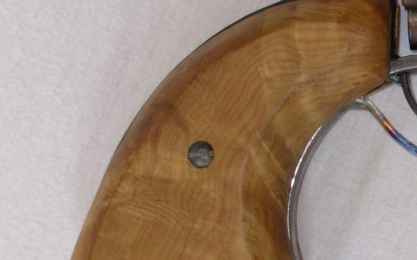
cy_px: 60
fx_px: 2125
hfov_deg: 10.8
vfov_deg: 7.0
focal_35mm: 187
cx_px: 604
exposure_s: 1/38.1
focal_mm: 9.5
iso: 50
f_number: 3.3
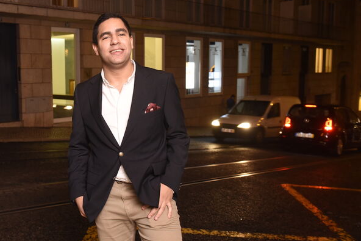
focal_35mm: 43
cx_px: 126
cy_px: 114
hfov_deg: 44.9
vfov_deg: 31.2
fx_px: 431
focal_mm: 32
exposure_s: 1/60
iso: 2500
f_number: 4.5
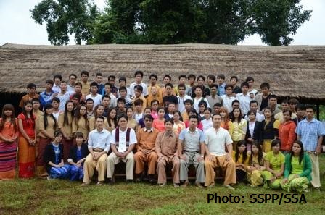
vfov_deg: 41.6
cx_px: 162
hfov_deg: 59.6
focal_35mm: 32
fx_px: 284
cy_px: 108
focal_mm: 21
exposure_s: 1/1600
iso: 400
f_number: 3.8
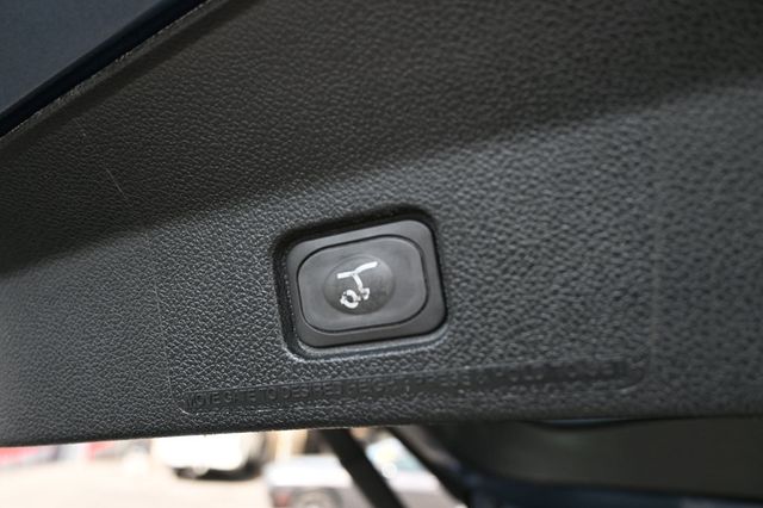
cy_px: 254
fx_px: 620
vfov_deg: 44.6
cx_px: 382
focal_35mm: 29
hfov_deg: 63.2
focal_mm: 19.5
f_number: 4
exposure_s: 1/250
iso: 360
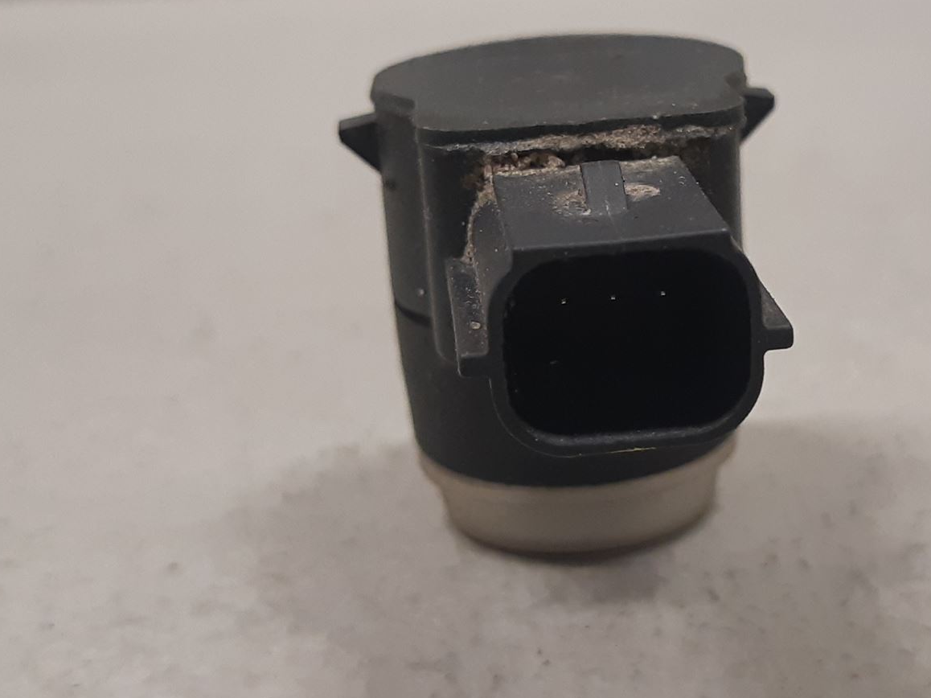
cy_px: 291
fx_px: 1237
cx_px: 621
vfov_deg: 31.4
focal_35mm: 46
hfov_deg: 40.7
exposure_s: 1/50
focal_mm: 3.93
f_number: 1.7
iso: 160
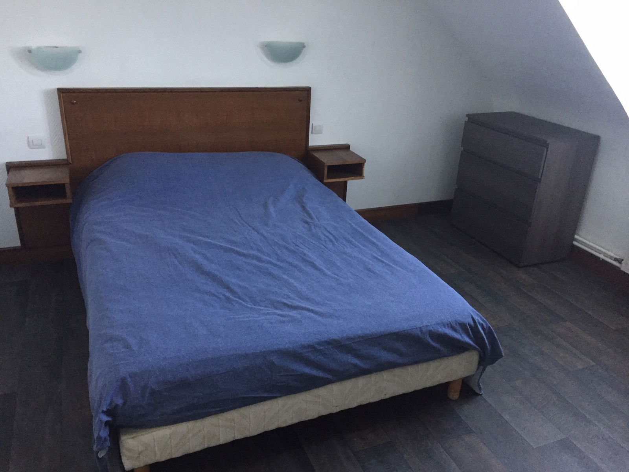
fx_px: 527
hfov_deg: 61.7
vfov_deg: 48.2
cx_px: 314
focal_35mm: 29
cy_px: 236
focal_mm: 4.15
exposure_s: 1/25
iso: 250
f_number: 2.2
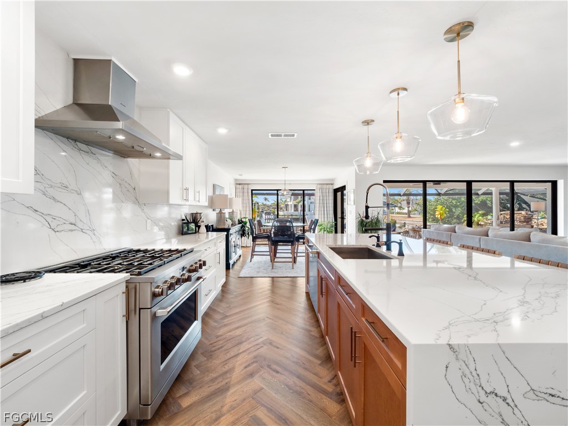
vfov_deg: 85.7
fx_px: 230
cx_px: 284
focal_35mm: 14
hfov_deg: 102.1
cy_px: 213
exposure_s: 1/6
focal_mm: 7
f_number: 7.1
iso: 200
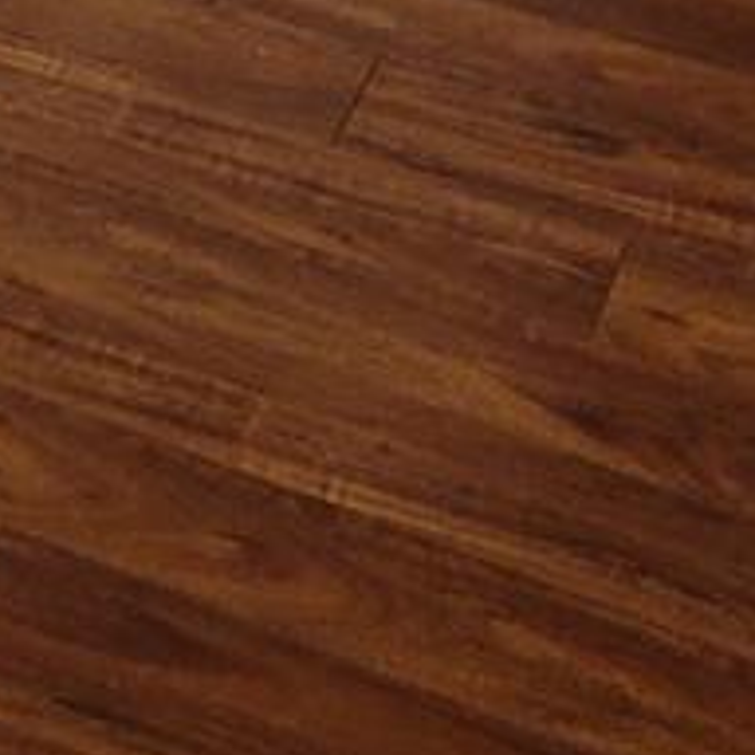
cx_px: -421
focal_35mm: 144
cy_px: -1262
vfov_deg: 10.0
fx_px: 3553
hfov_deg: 11.6
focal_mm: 5.4
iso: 200
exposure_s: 1/60
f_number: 1.8
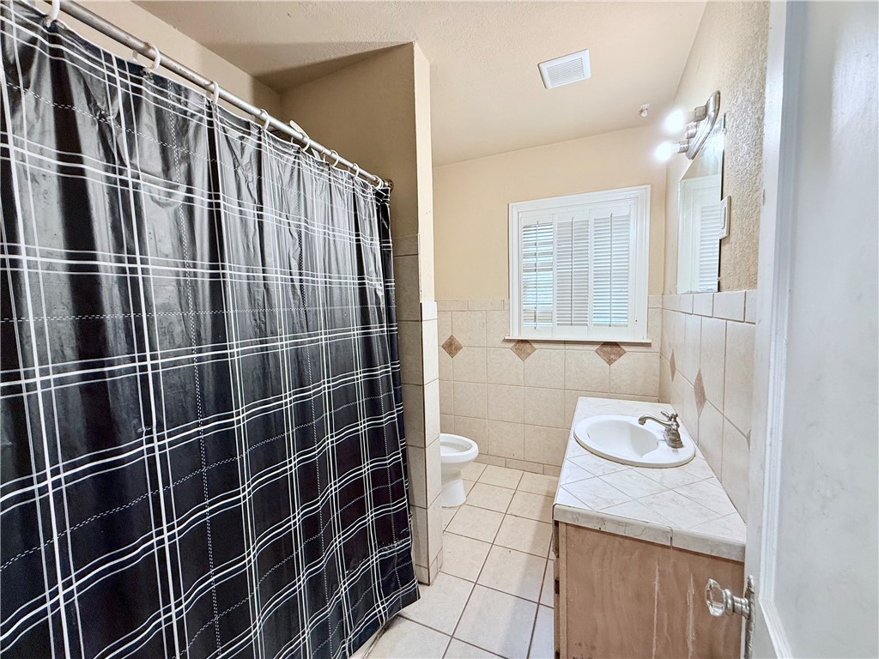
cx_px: 440
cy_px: 330
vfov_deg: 85.7
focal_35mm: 14
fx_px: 356
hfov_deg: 102.1
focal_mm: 2.22
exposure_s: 1/60
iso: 160
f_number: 2.2
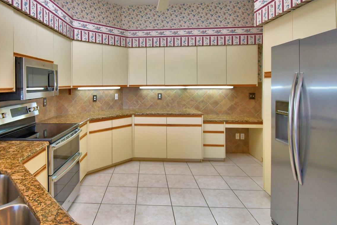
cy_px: 85
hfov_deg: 80.2
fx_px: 196
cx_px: 133
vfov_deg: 58.7
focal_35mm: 21
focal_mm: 10
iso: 400
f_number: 4.5
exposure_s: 1/80
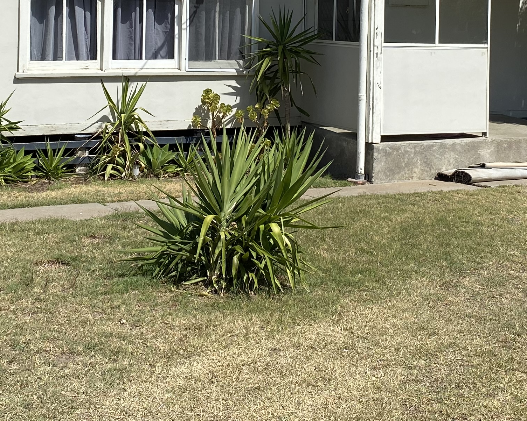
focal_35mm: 68
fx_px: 1061
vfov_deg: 21.9
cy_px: 30
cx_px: 246
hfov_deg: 27.9
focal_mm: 4.25
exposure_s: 1/3300
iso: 32
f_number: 1.8
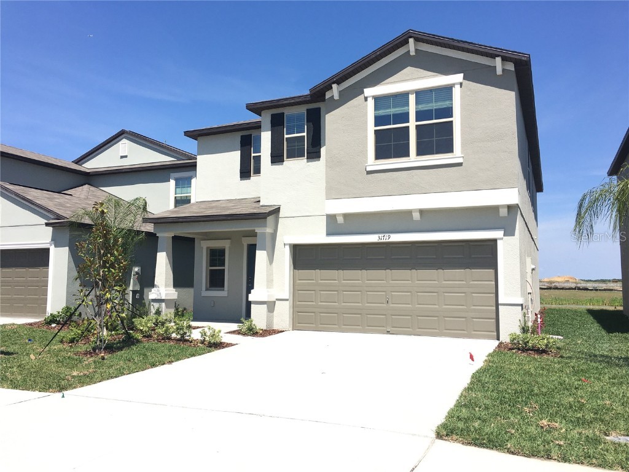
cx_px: 314
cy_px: 236
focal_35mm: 29
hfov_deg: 61.7
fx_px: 527
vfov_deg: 48.2
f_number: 2.2
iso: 25
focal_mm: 4.15
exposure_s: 1/1972
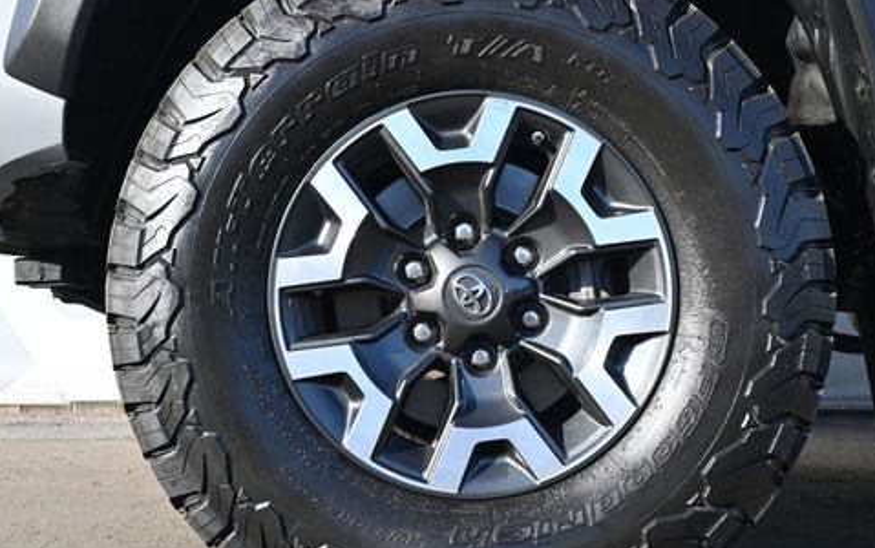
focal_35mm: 57
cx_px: 479
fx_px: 1360
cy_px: 284
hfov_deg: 35.6
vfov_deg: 22.8
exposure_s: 1/250
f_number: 5
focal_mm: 28
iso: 200
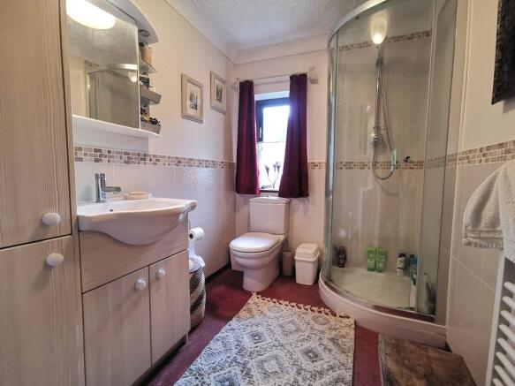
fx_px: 253
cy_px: 193
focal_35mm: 17
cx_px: 258
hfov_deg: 91.0
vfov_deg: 74.7
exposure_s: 1/33.3
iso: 400
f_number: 2.2
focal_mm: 2.26
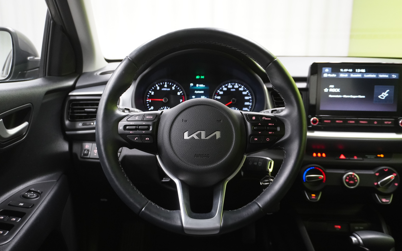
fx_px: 372
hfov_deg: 56.7
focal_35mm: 34
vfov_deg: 37.3
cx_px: 203
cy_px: 129
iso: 2000
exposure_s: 1/40
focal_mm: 22
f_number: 4
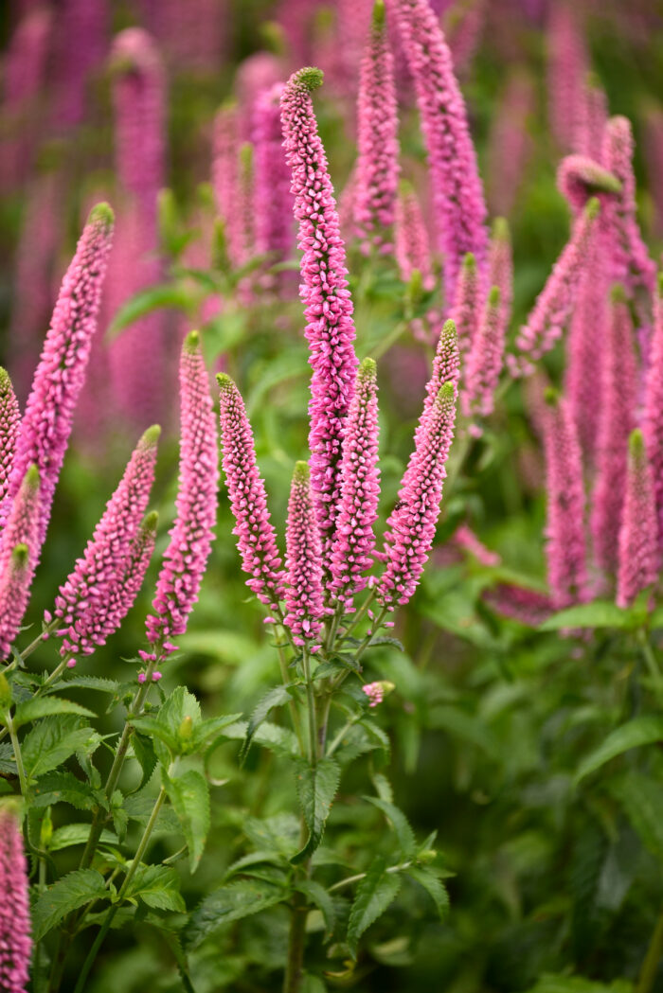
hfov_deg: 4.6
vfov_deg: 6.9
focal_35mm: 300
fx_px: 8281
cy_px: 496
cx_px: 332
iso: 200
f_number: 5.6
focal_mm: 300
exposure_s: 1/400
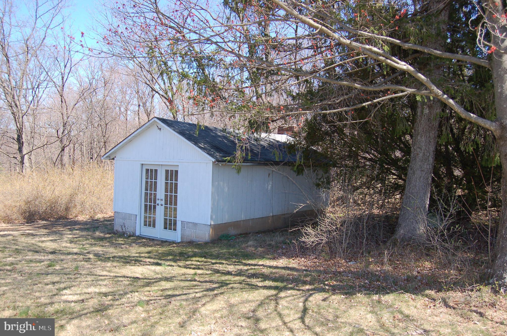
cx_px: 254
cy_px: 168
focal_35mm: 33
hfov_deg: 57.3
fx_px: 464
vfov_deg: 39.8
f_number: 5
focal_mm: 22
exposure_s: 1/500
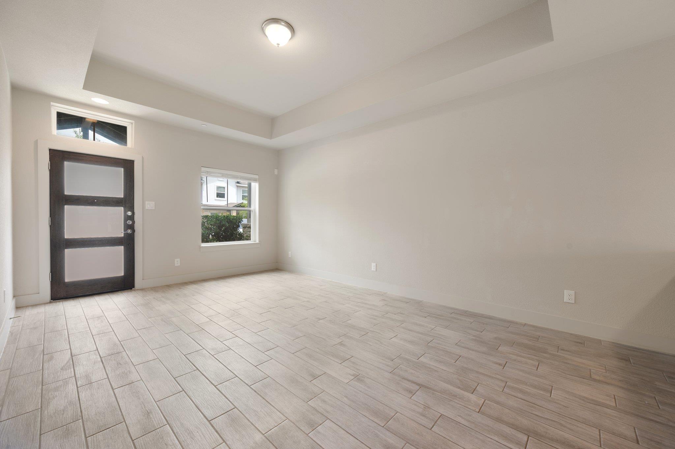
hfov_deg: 104.3
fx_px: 262
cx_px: 338
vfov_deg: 81.1
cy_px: 224
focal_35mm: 14
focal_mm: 14
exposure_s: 1/1.25
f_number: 8
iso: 100
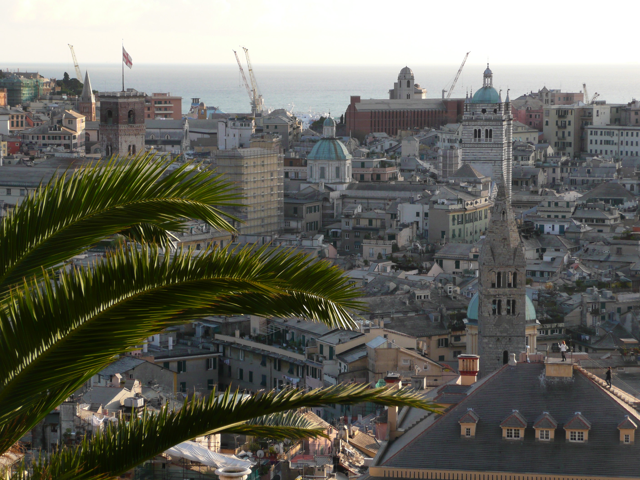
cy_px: 240
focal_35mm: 103
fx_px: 1904
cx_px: 320
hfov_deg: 19.1
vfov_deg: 14.4
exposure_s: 1/160
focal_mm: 16.9
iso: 100
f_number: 4.7
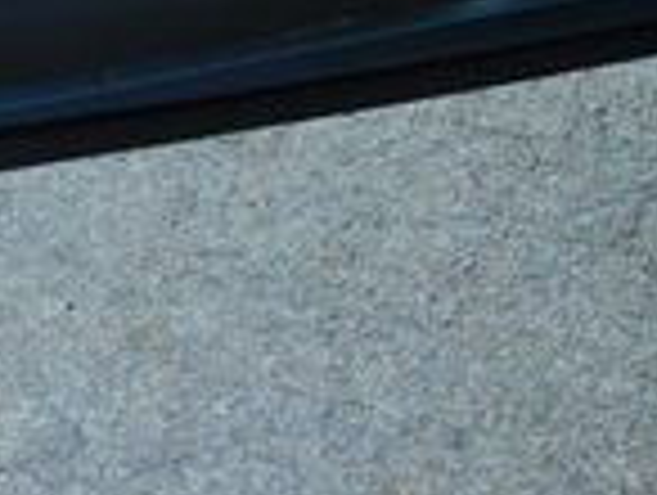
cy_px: -549
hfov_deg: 18.7
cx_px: 414
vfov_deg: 12.2
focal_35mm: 105
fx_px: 1996
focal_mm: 4.3
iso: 125
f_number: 3.3
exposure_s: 1/125
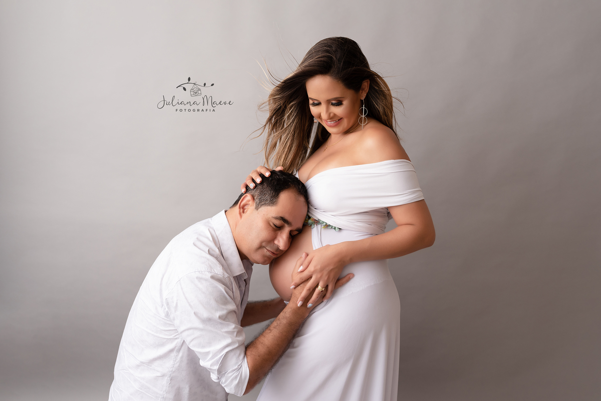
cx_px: 300
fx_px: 584
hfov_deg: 54.4
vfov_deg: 37.9
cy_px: 200
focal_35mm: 35
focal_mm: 35
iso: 320
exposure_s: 1/200
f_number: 3.5
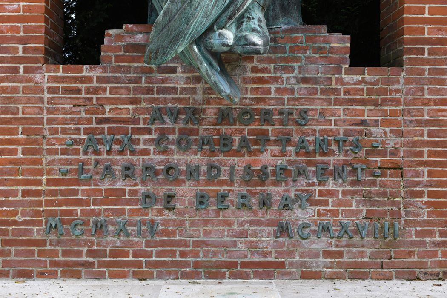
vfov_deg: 27.0
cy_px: 149
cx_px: 224
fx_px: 621
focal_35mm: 50
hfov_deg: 39.6
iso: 64
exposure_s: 1/160
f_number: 6.3
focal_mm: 50
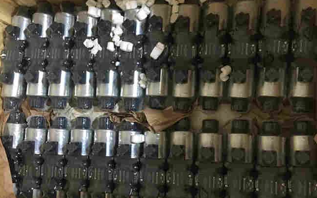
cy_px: 111
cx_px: 137
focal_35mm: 38
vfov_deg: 33.5
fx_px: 328
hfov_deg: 51.4
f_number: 2.2
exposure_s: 1/17
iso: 320
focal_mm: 4.15
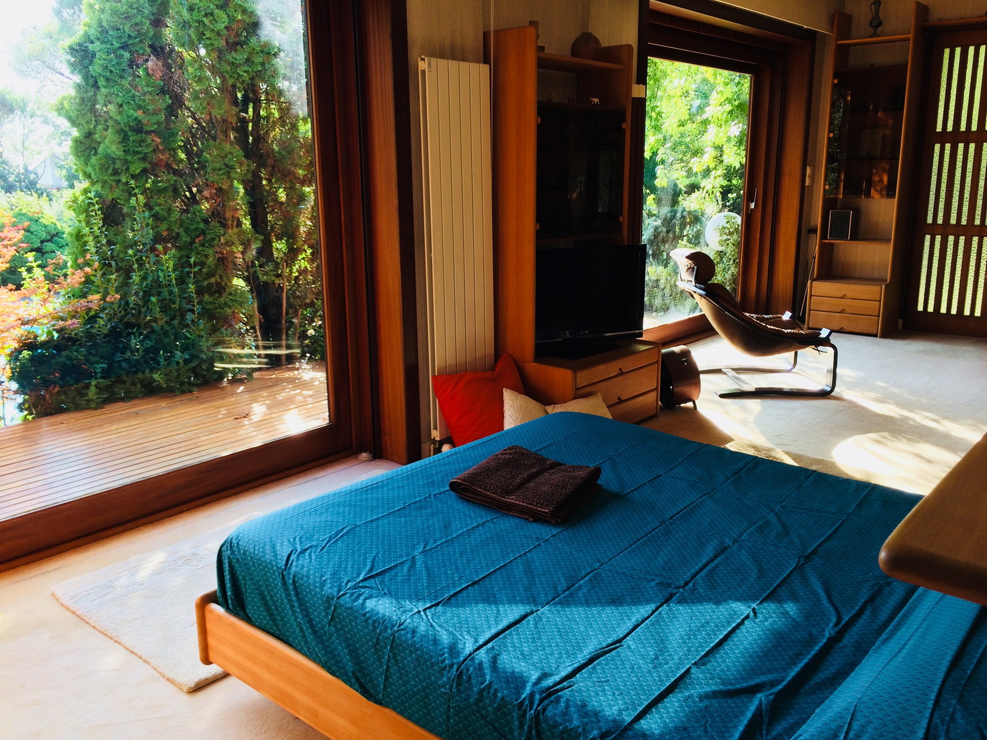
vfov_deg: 48.2
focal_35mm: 29
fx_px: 827
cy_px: 370
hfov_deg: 61.7
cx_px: 494
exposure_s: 1/100
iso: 40
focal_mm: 4.15
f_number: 2.2
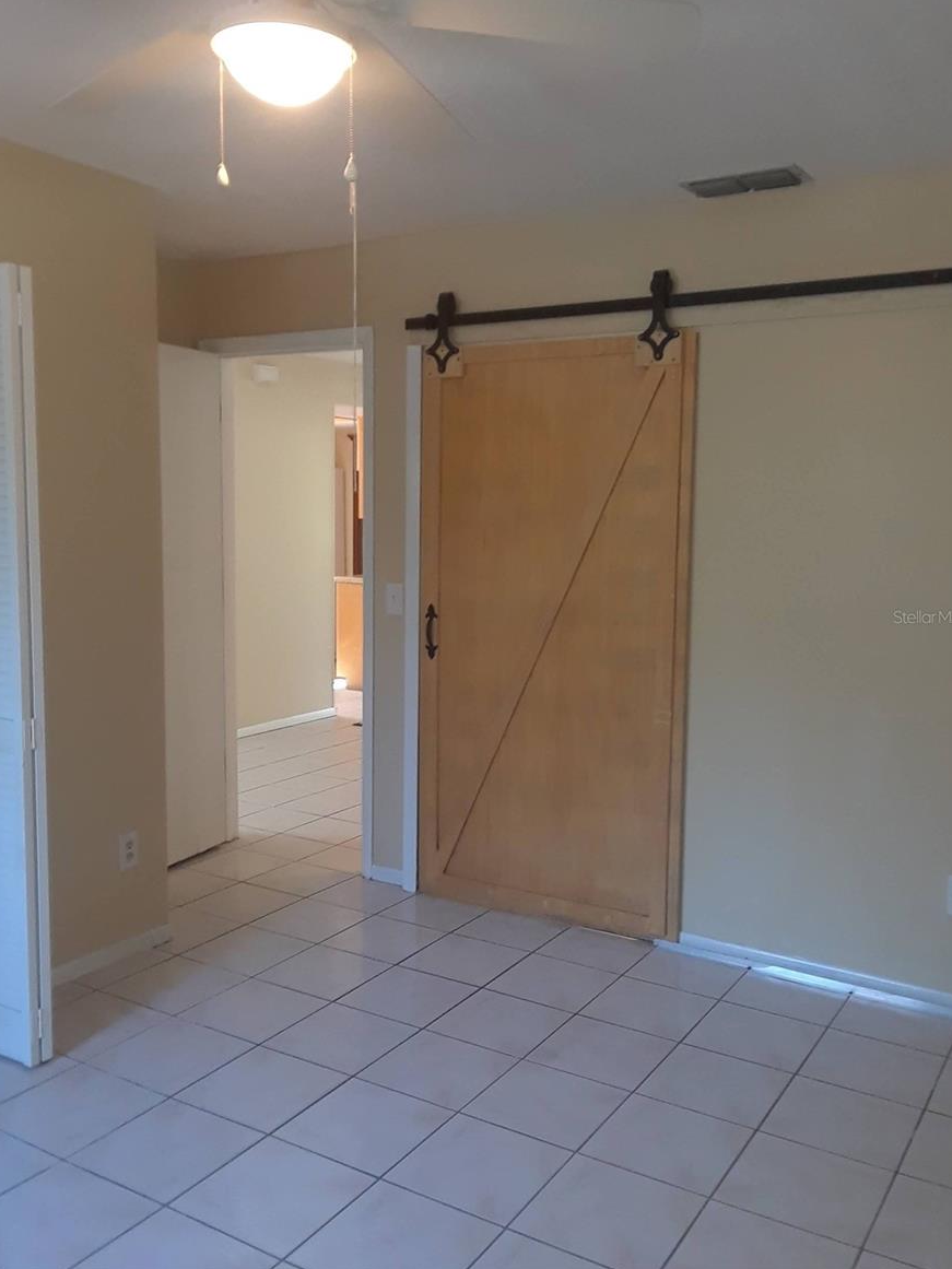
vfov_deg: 58.3
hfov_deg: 45.4
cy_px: 616
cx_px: 479
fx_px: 1137
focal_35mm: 31
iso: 80
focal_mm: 2.47
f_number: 1.9
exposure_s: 1/30
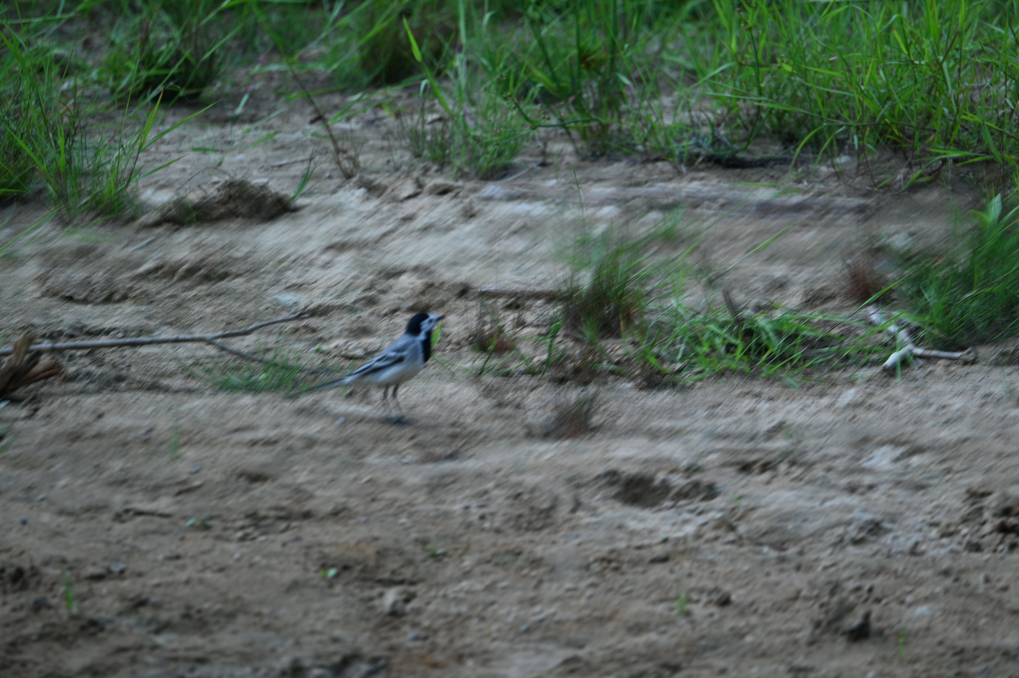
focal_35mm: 500
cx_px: 510
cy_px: 339
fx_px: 14143
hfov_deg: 4.1
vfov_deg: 2.7
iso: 100
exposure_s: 1/125
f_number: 6.7
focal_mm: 500
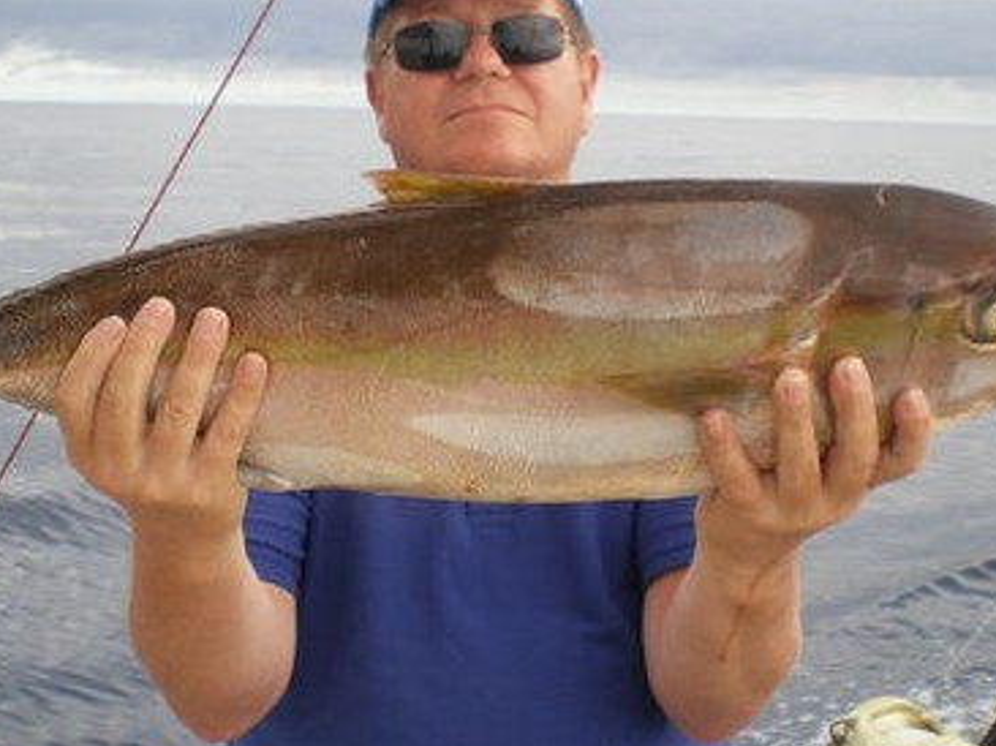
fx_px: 1783
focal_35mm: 62
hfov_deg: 31.2
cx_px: 476
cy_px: 270
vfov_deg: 23.5
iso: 50
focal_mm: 6.3
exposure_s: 1/160
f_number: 4.6
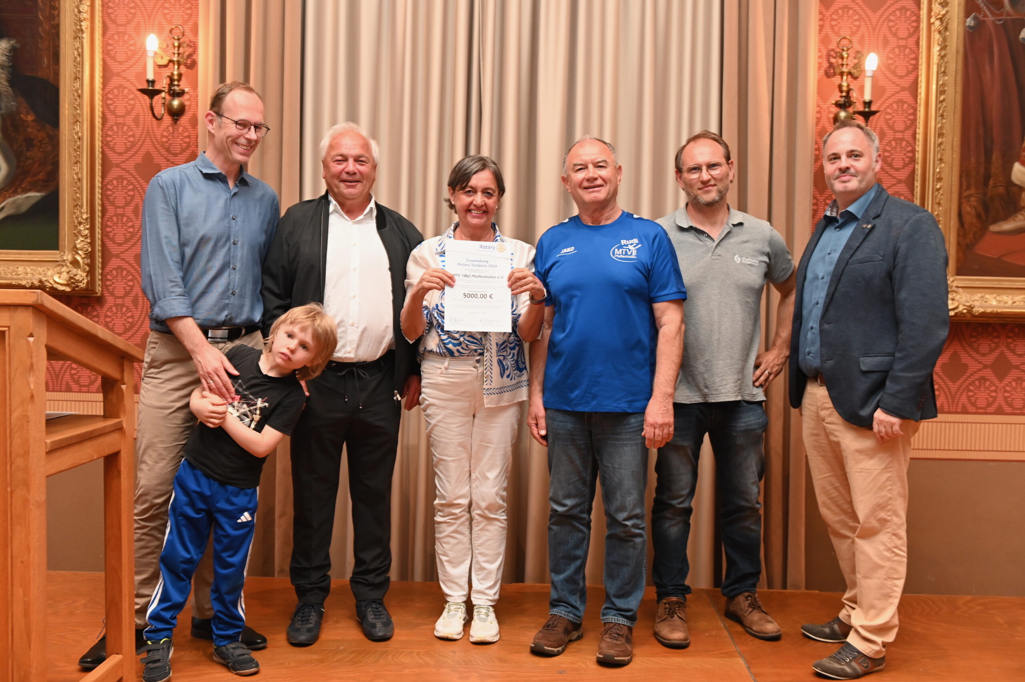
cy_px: 341
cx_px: 512
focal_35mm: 35
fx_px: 996
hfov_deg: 54.5
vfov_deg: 37.8
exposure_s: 1/60
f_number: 4
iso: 2000
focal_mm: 35
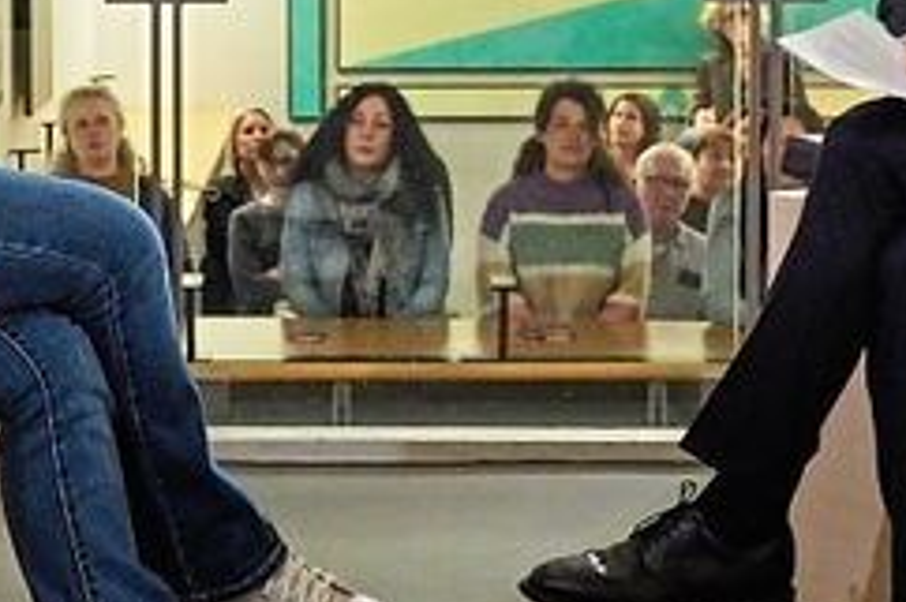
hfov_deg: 16.5
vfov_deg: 10.9
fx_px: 3118
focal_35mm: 124
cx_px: 307
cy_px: -105
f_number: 4
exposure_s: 1/125
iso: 1600
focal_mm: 18
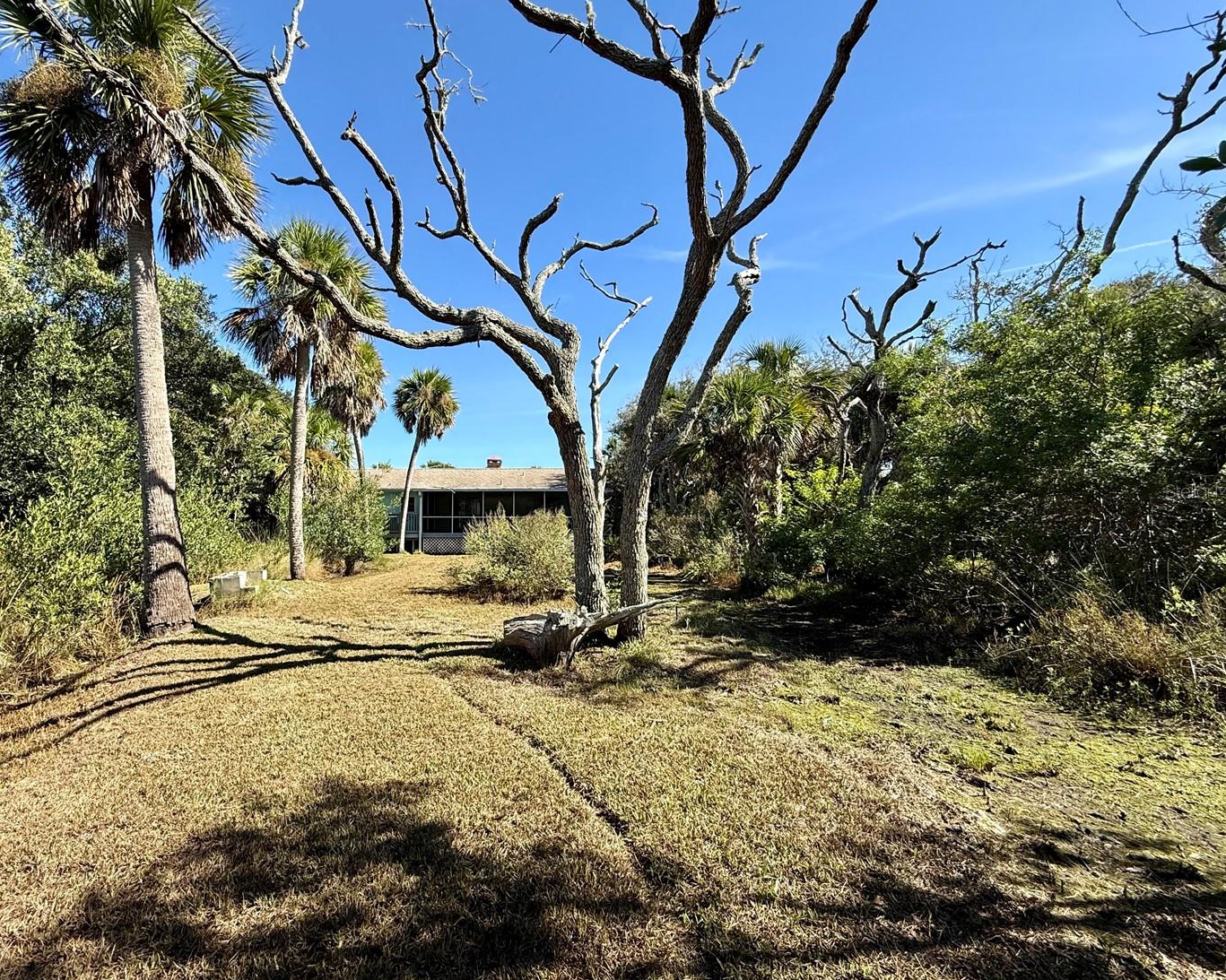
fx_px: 580
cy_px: 490
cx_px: 533
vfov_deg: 80.4
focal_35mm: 16
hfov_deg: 92.6
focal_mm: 2.22
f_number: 2.2
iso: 50
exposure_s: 1/985
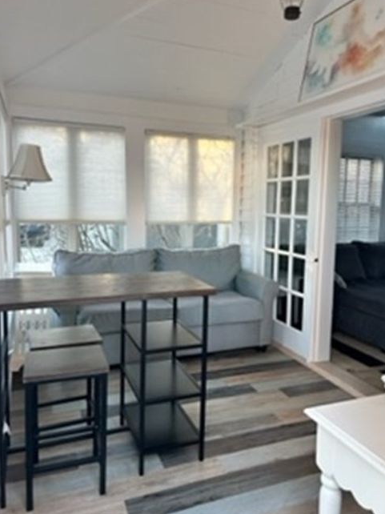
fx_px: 401
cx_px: 196
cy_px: 251
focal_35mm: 27
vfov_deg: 65.3
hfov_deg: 51.3
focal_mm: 5.7
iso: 125
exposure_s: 1/102
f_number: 1.5
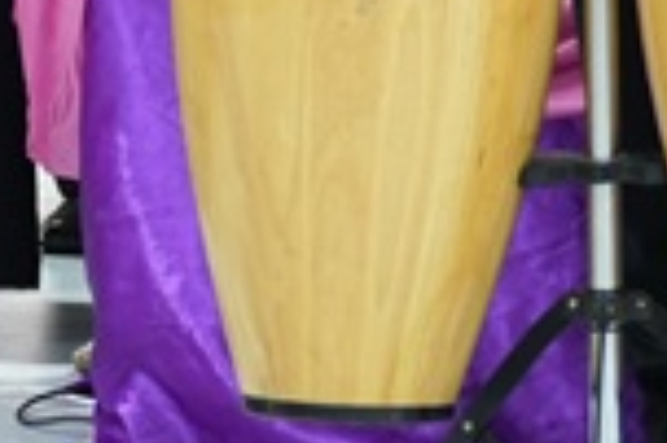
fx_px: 8551
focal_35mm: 462
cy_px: -575
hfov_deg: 4.5
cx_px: 233
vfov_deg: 2.9
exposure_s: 1/80
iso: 500
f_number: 2.8
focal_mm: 70
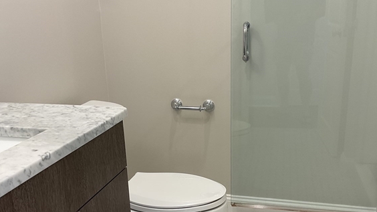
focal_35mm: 43
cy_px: 154
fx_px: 430
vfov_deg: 27.4
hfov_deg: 47.4
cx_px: 191
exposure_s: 1/60
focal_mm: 3
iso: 32
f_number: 1.8
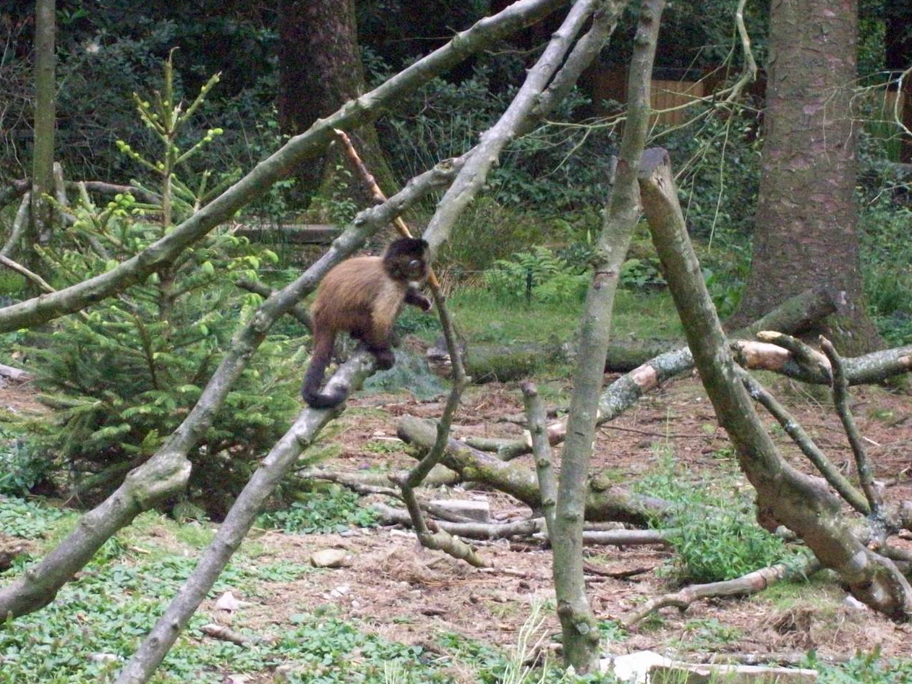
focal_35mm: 137
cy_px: 326
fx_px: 3610
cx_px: 356
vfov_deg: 10.8
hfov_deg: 14.4
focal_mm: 18
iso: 495
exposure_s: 1/257
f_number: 4.8
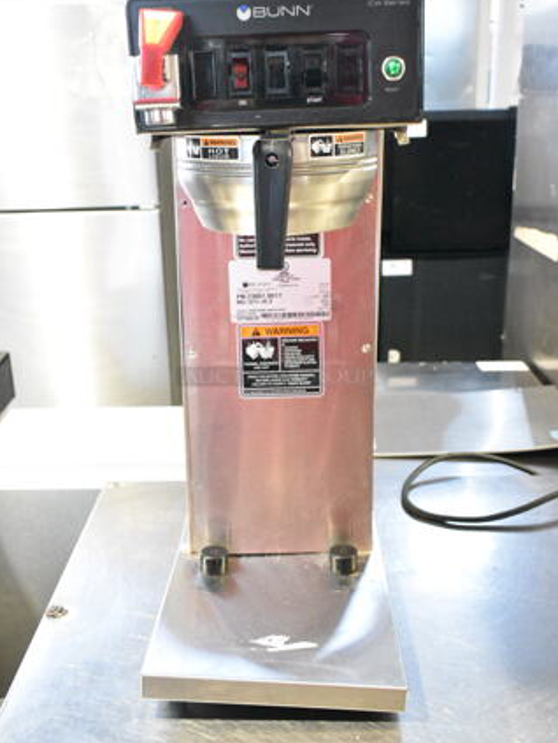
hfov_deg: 38.2
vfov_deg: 49.4
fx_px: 806
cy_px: 338
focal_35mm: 38
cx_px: 279
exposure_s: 1/125
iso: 6400
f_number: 5.6
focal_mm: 23
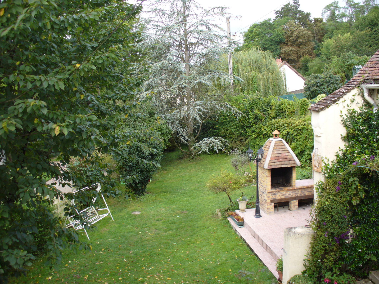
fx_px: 405
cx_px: 190
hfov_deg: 50.1
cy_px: 142
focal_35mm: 37
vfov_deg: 38.7
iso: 80
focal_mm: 6.1
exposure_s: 1/200
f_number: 2.8
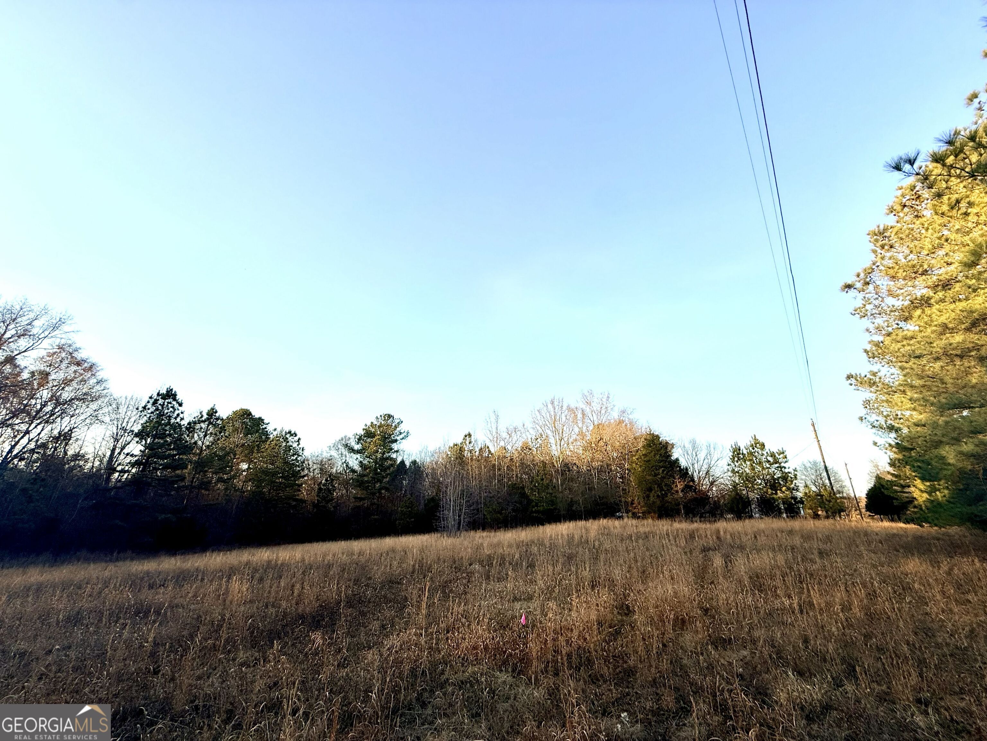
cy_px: 370
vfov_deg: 85.7
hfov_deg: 102.1
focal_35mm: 14
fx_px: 399
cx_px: 494
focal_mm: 2.22
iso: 50
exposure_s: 1/830
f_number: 2.2
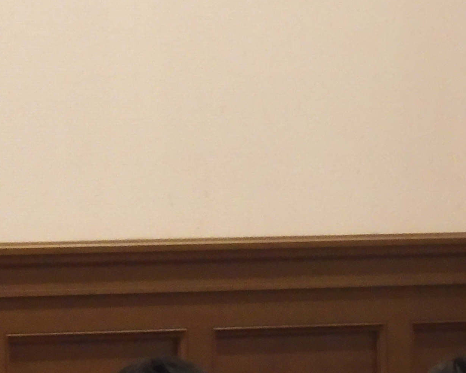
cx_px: 315
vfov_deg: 2.4
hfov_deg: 3.0
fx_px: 9047
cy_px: 556
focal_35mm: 656
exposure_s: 1/15
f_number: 5.6
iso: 720
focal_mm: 32.1
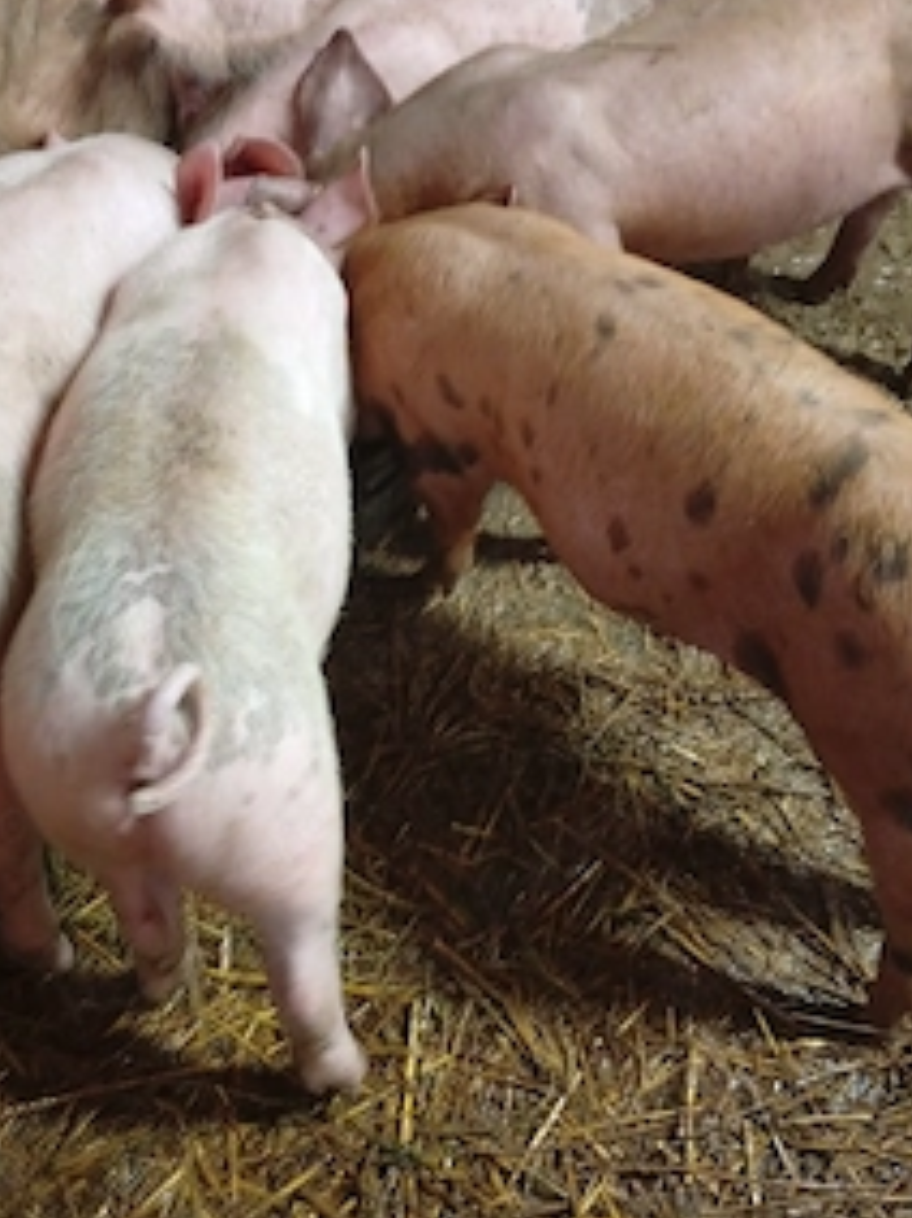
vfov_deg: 49.0
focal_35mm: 38
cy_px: 646
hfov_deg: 37.5
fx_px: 1336
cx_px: 344
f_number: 1.8
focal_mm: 3.98
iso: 1151
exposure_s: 1/20
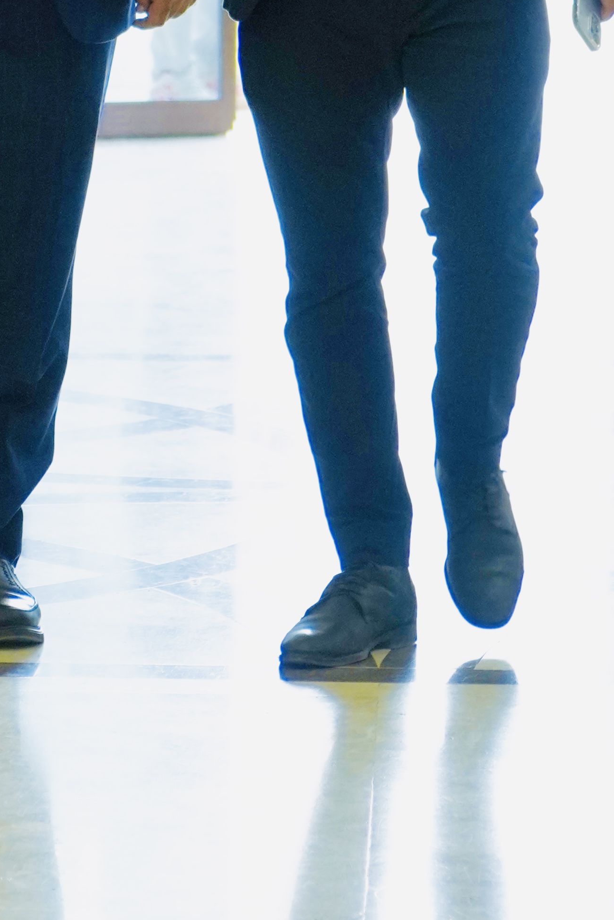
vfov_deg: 7.3
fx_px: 7159
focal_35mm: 280
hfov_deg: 4.9
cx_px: 202
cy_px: -282
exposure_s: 1/200
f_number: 4
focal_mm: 70
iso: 1000
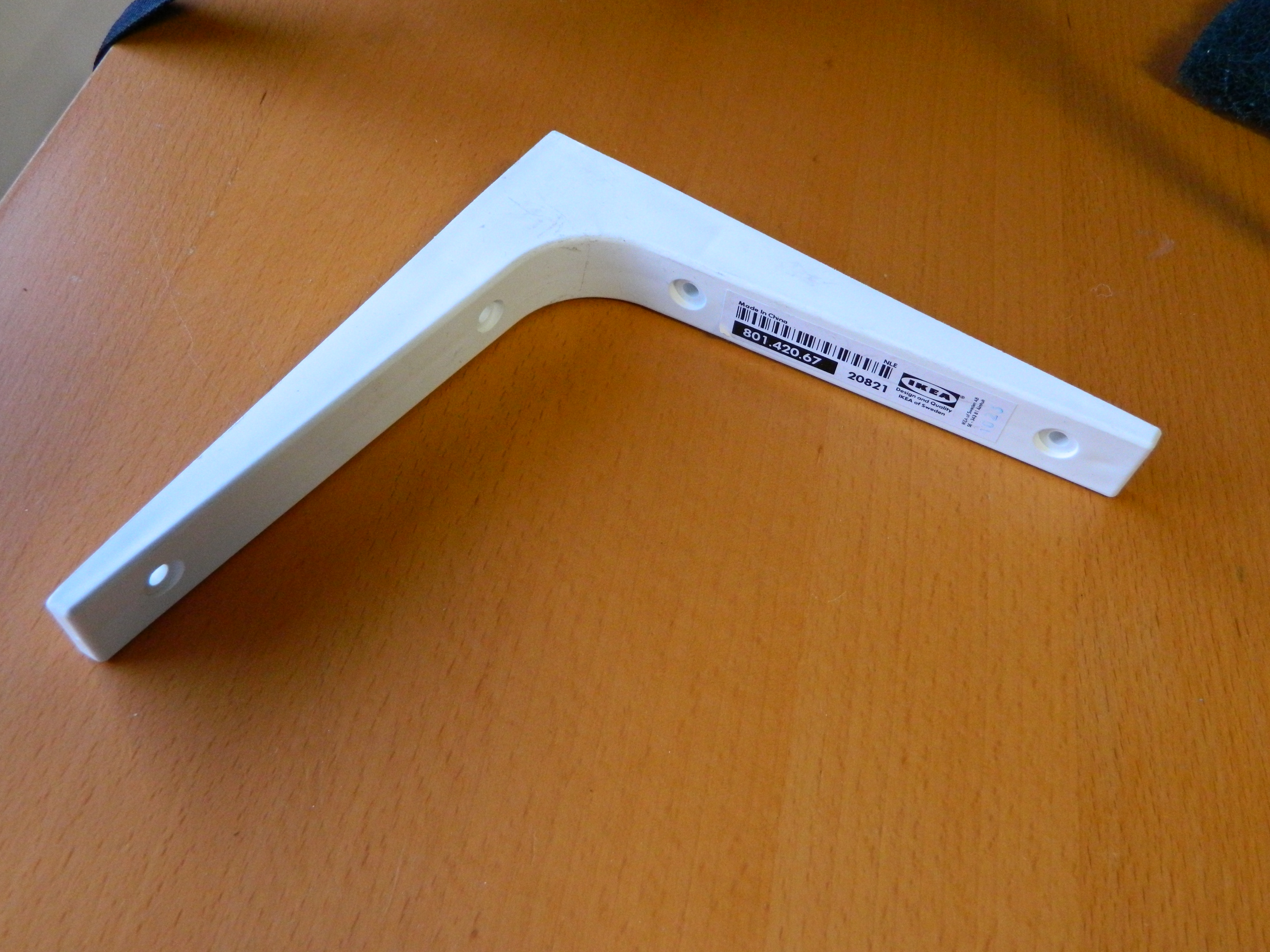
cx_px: 635
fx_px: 1137
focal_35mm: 31
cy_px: 476
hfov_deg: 58.4
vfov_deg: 45.4
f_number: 3.2
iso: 400
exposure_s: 1/30
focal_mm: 5.6
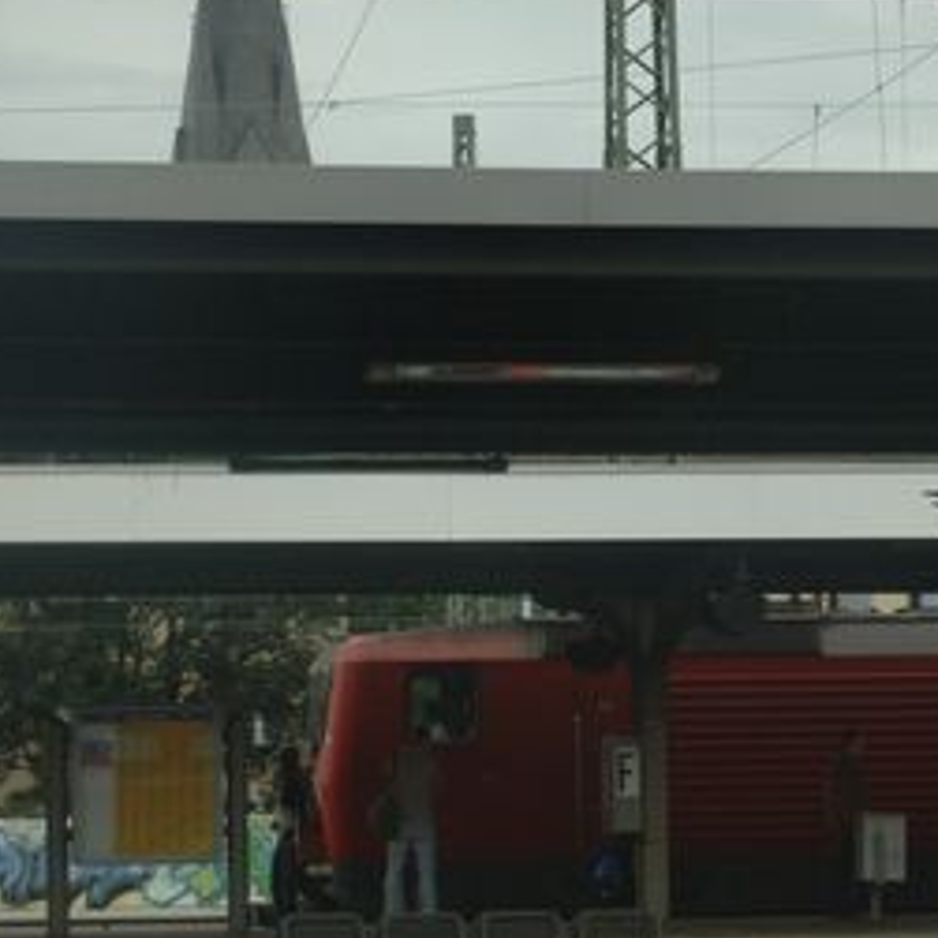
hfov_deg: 10.3
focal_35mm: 169
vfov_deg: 10.3
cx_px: 691
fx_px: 5181
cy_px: 529
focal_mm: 52
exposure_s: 1/250
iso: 400
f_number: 4.2
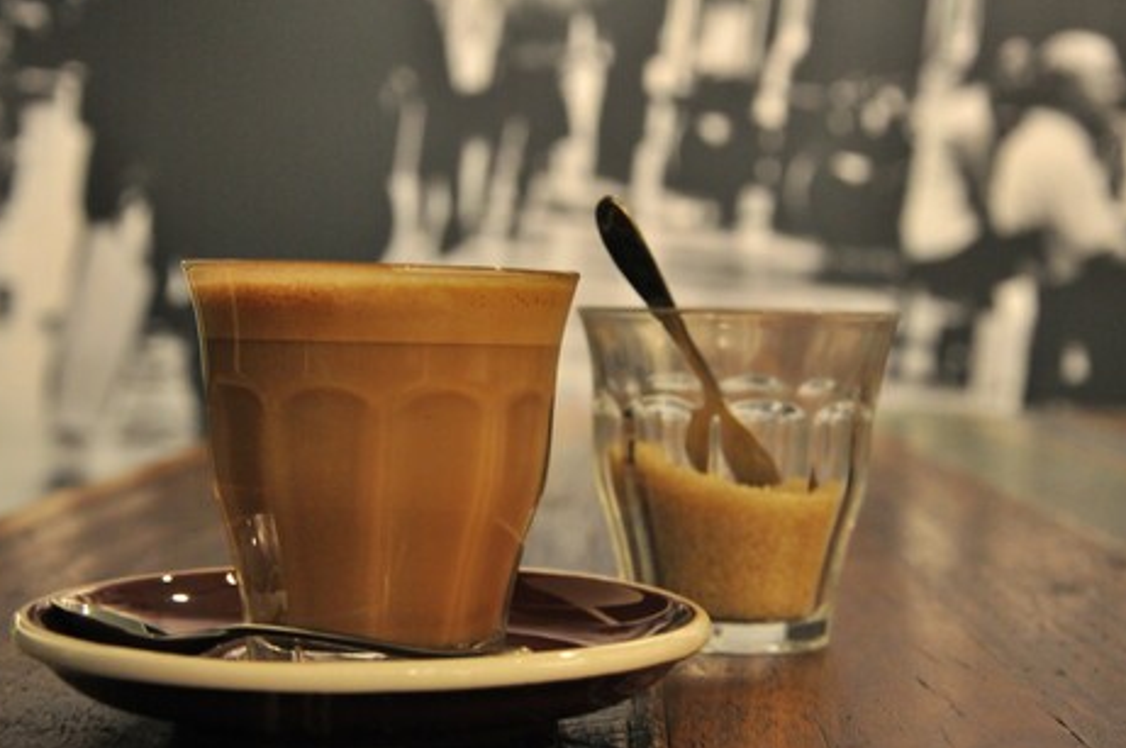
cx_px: 548
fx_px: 2437
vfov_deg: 17.5
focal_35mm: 78
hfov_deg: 26.0
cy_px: 369
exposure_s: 1/50
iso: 1600
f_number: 7.1
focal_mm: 50
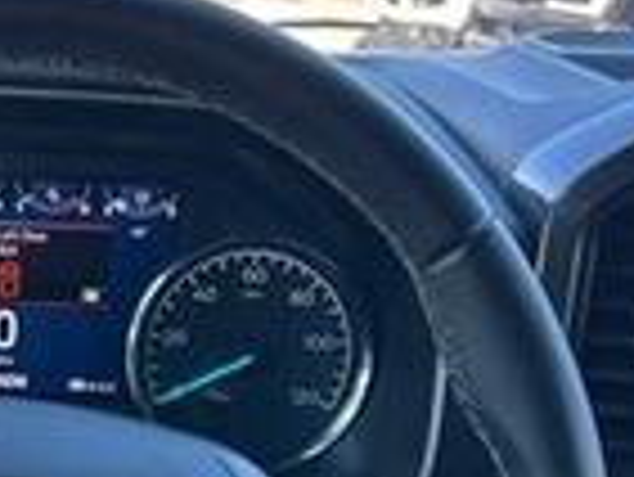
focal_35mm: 93
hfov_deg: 20.5
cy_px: 536
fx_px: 1705
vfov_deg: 15.5
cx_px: 31
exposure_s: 1/226
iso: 40
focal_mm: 5.7
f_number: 1.5
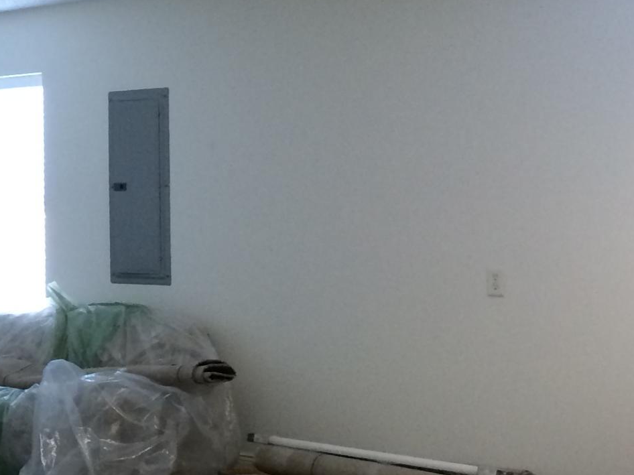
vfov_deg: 15.9
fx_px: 1685
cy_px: 83
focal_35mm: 92
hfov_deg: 18.9
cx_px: -300
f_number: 2.2
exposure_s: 1/30
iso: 100
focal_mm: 4.15
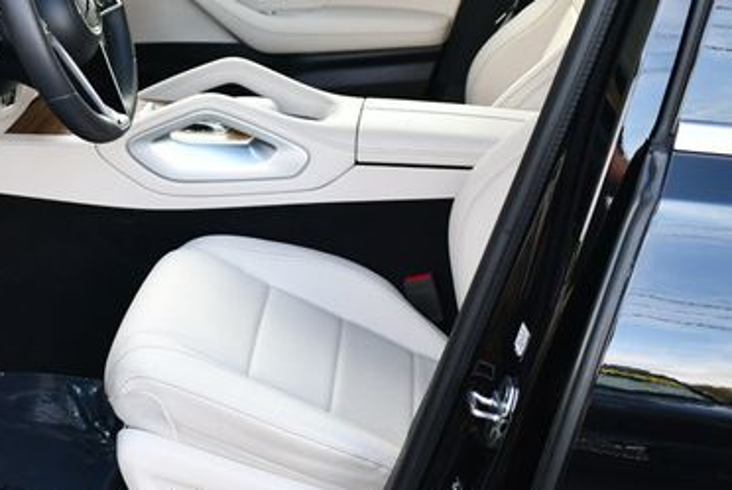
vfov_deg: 22.0
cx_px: 146
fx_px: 1262
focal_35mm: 62
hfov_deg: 31.5
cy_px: 232
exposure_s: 1/250
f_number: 3.5
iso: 450
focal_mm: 18
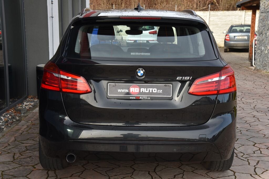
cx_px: 134
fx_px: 411
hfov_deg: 36.2
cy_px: 90
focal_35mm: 55
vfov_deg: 24.7
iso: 500
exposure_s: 1/250
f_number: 8
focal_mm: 55
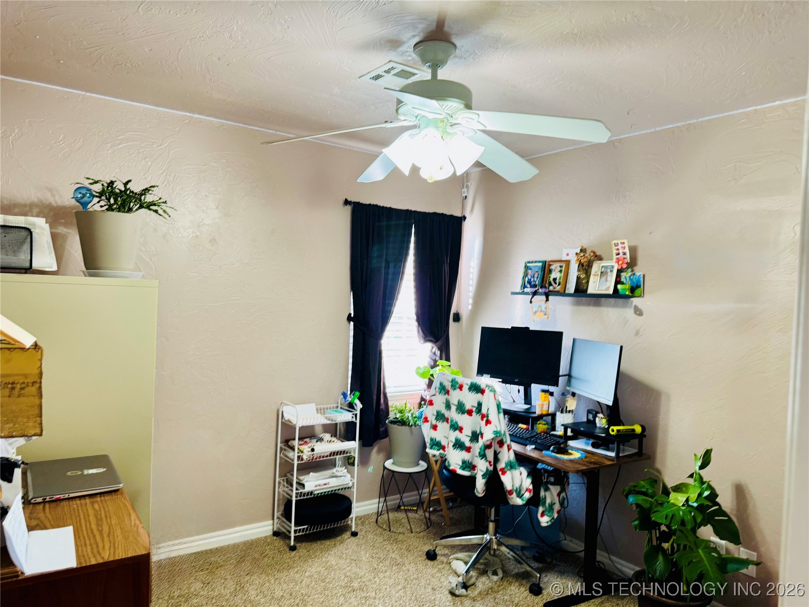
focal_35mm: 24
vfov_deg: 56.8
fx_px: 561
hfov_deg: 71.6
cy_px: 304
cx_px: 404
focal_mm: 6.76
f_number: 1.78
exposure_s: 1/60
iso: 200
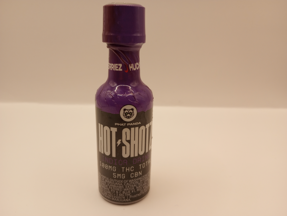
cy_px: 108
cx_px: 144
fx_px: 232
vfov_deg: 49.9
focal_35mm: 28
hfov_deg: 63.4
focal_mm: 4.27
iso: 137
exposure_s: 1/60
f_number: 1.8
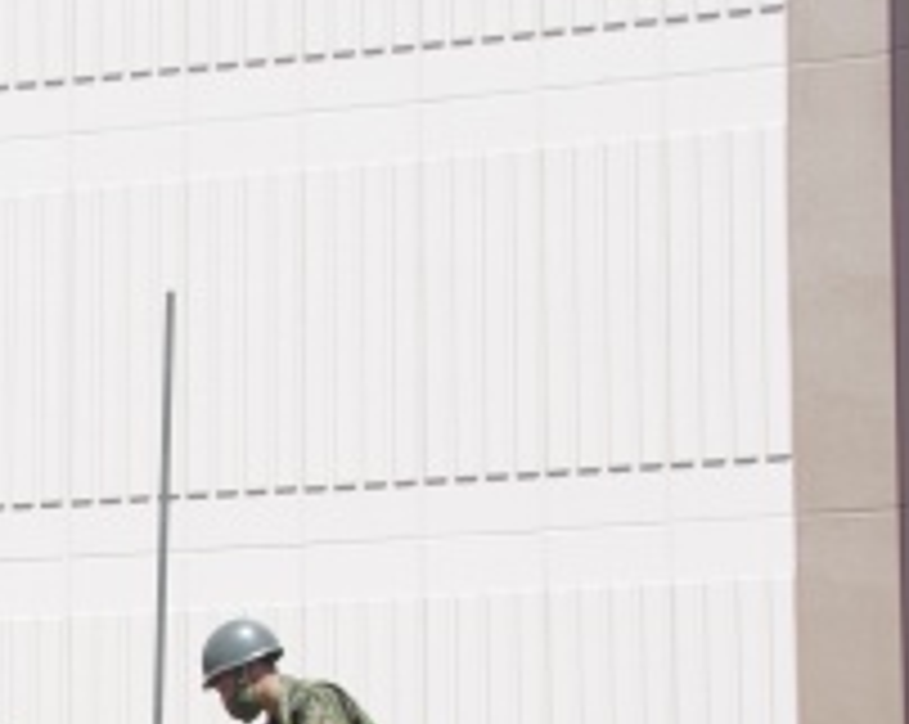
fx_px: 3600
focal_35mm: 134
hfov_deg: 13.9
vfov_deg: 11.2
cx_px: -254
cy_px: 949
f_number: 10
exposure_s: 1/200
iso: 200
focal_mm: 26
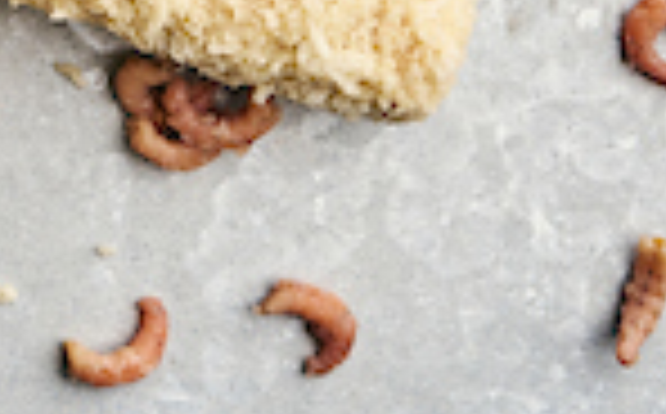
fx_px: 3751
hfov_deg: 10.0
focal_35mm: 207
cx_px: -180
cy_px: -198
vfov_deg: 6.2
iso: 200
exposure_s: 1/125
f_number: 8
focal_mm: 50
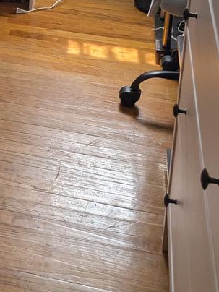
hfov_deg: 14.5
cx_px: -110
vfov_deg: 18.3
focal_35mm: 95
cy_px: -149
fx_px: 801
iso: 51
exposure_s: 1/60
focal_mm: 5.43
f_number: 1.89
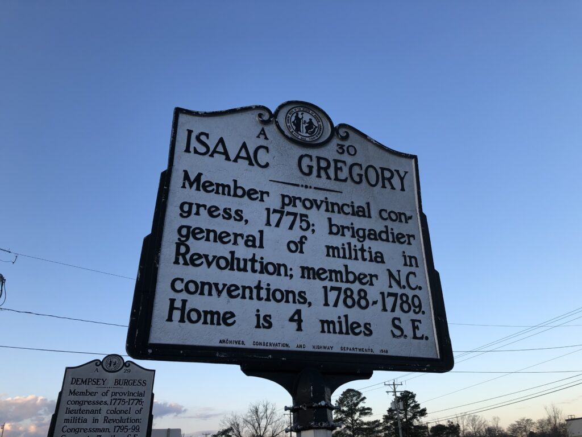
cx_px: 291
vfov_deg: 49.7
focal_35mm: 28
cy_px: 218
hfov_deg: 63.4
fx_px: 471
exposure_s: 1/395
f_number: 1.8
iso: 20
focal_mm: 3.99
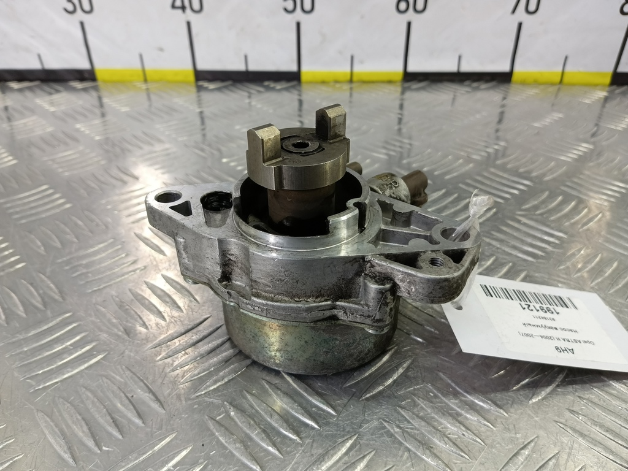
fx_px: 417
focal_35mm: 23
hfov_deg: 73.9
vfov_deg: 58.9
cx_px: 314
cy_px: 236
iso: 130
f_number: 1.6
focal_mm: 4.11
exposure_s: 1/50
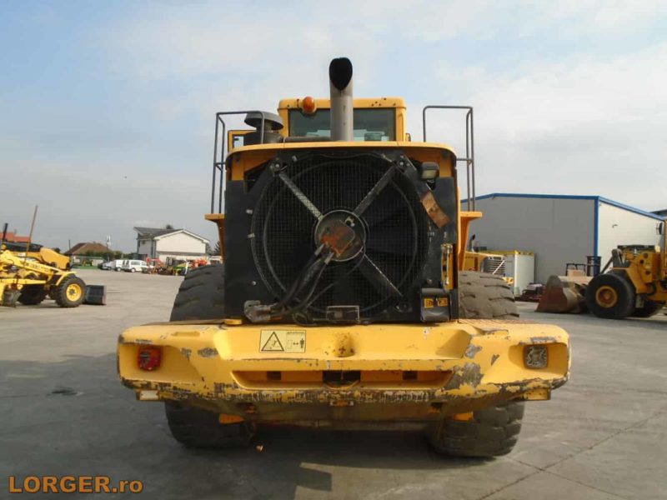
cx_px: 334
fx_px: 501
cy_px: 250
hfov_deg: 67.3
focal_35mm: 26
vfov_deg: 53.1
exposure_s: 1/1000
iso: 100
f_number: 3.2
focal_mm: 4.6
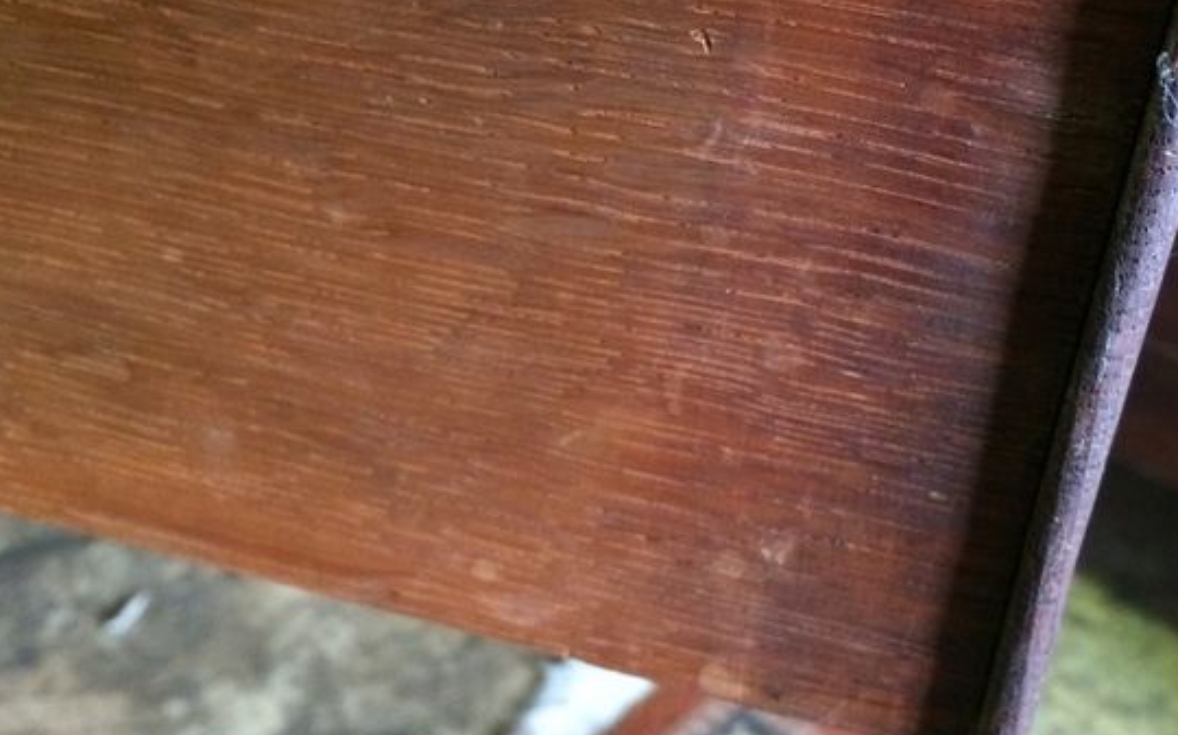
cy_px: 169
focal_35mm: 53
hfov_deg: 38.1
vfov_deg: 24.1
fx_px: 1701
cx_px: 678
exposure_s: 1/15
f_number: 2.2
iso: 320
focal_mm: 4.12
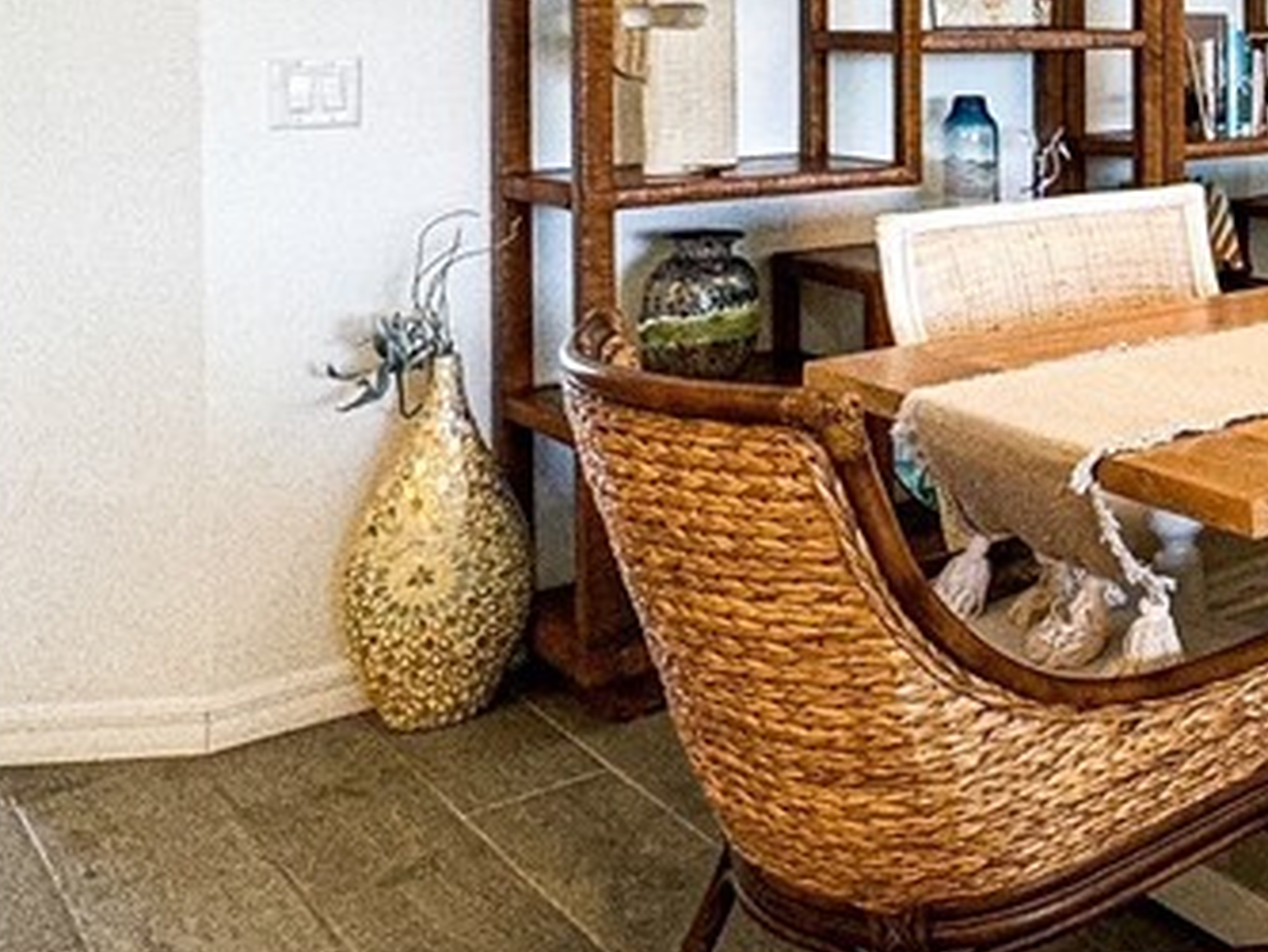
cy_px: 30
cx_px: 1717
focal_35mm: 43
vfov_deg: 31.4
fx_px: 1576
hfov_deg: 31.5
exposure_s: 1/120
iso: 125
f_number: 2.2
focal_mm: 2.22
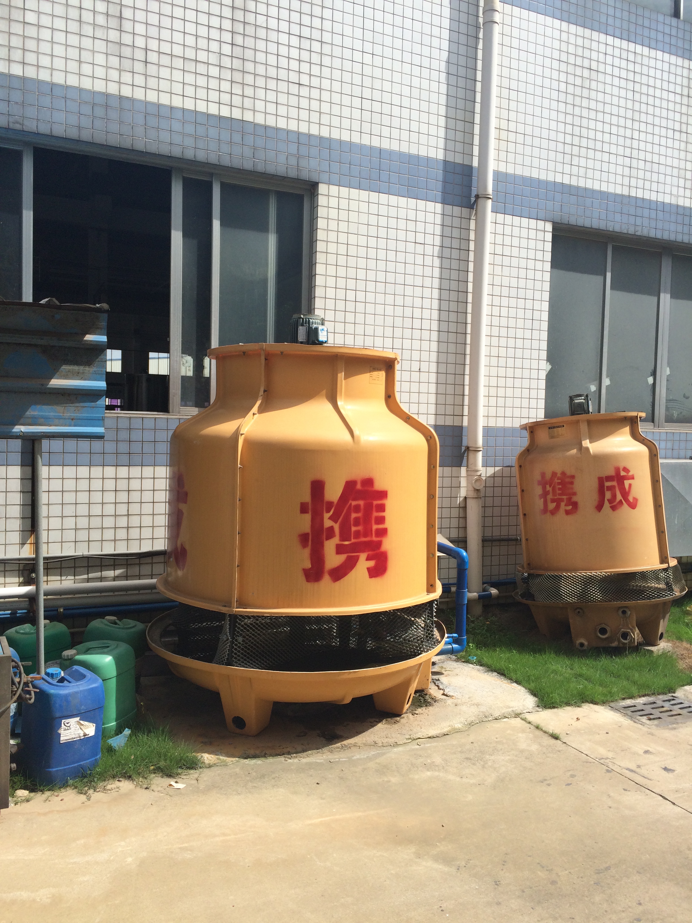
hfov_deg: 48.2
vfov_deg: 61.7
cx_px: 346
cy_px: 462
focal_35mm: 29
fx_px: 773
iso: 32
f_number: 2.2
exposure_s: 1/2283
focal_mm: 4.15
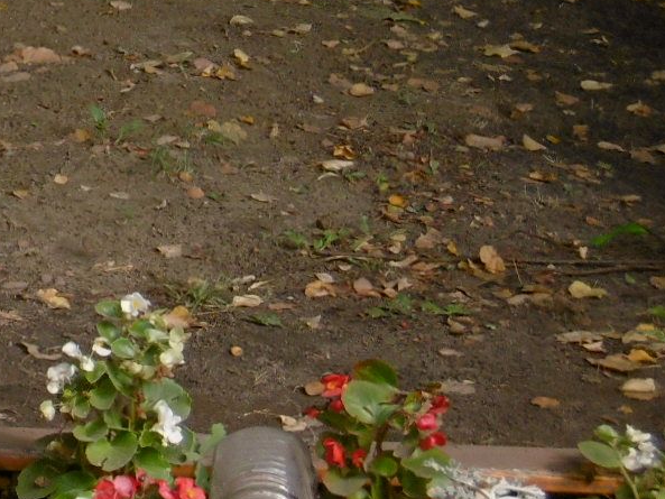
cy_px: -178
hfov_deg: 10.7
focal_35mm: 176
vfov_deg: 8.3
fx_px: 3382
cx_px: -459
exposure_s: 1/160
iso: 100
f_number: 4
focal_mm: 9.2
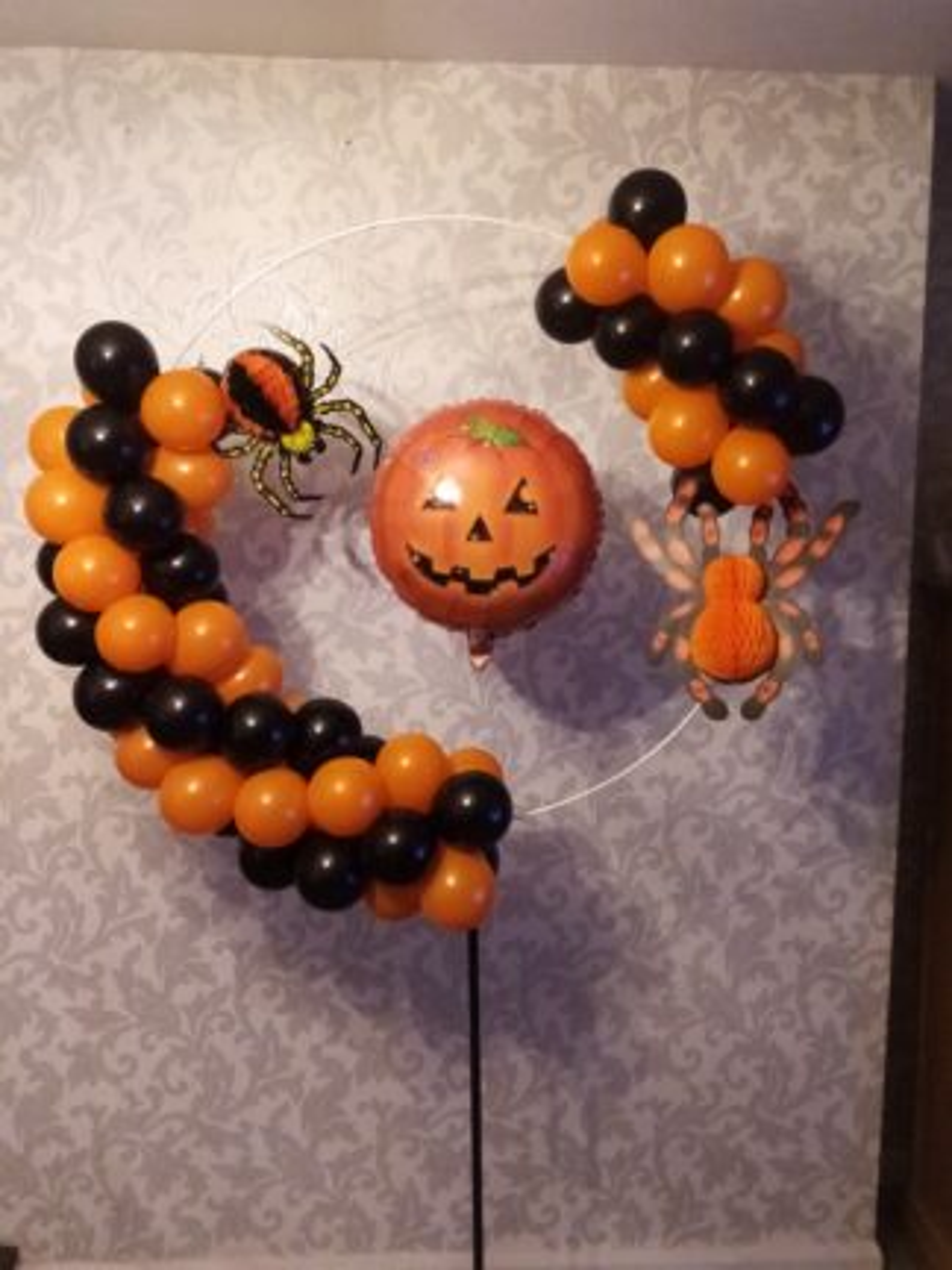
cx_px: 476
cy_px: 635
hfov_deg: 53.1
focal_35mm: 26
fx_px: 953
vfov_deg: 67.3
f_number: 1.8
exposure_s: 1/20
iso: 809
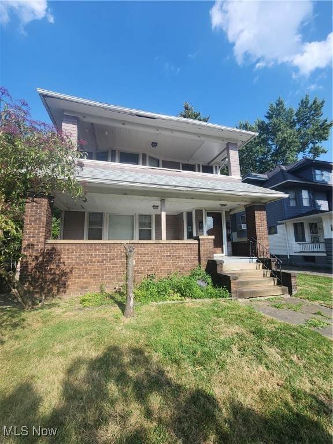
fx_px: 167
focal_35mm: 13
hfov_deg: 89.9
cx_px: 166
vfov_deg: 106.2
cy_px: 222
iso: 50
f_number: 2.2
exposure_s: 1/1105
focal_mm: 2.2
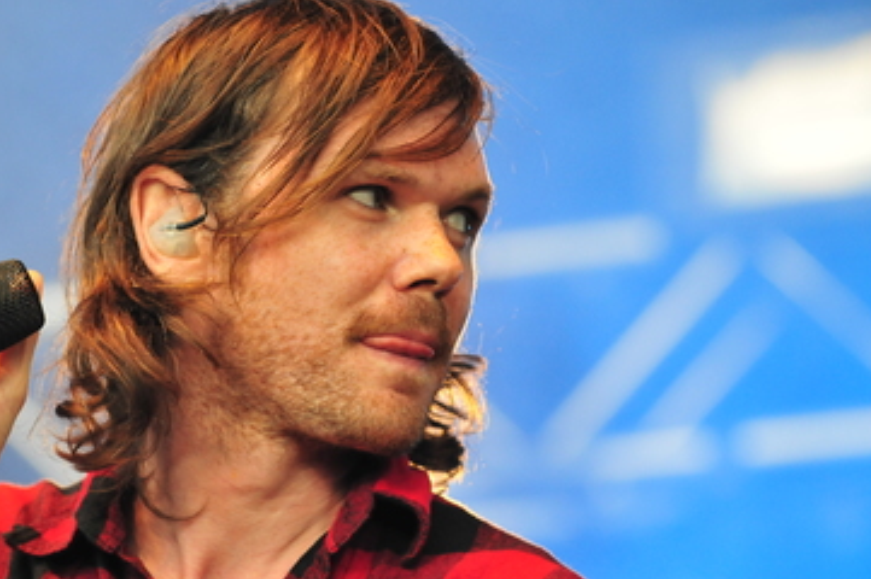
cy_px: 340
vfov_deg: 3.3
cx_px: 338
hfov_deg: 5.0
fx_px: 10031
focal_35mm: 415
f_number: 4
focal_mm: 200
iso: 800
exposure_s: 1/500
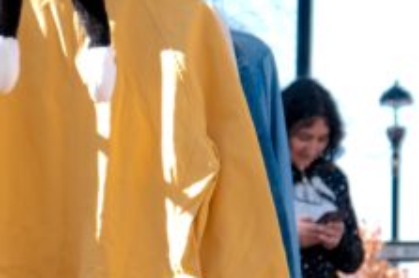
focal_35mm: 176
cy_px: 357
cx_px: 116
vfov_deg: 7.7
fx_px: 2045
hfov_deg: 11.7
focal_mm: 34.3
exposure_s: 1/400
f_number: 3.6
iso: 125
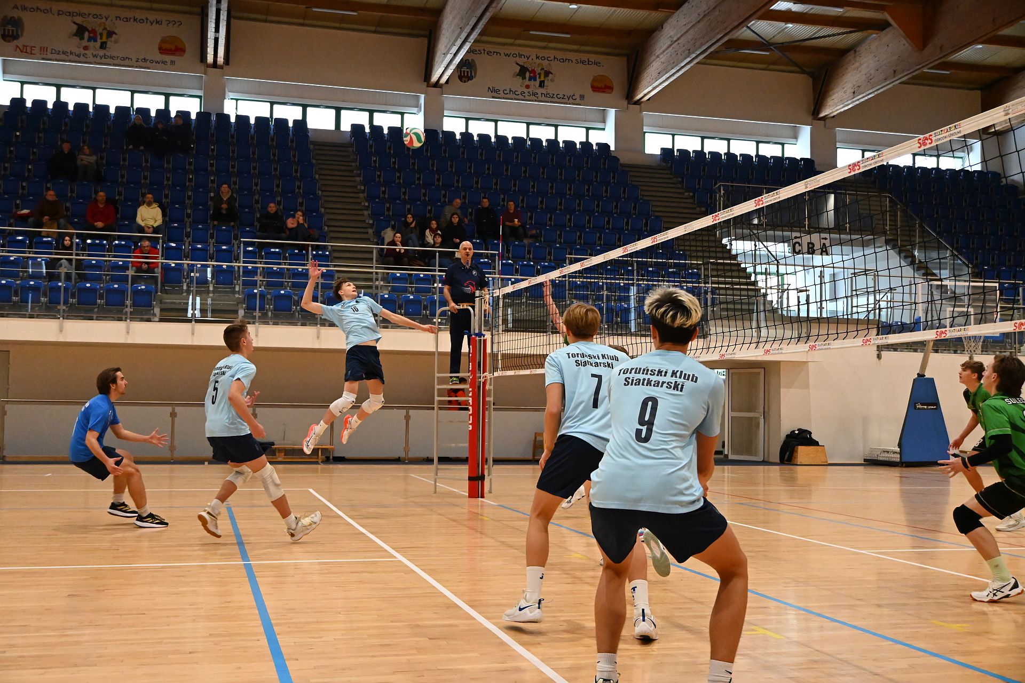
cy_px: 342
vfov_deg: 34.8
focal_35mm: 38
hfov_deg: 50.4
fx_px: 1089
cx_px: 512
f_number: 3.8
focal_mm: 25.5
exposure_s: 1/500
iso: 4500
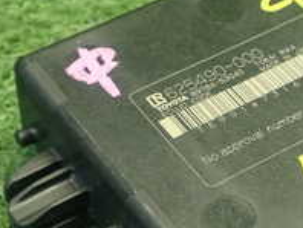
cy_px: 144
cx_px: 277
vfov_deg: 11.2
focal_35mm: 133
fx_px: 1166
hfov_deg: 14.6
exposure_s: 1/40
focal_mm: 7.84
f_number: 2.9
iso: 400
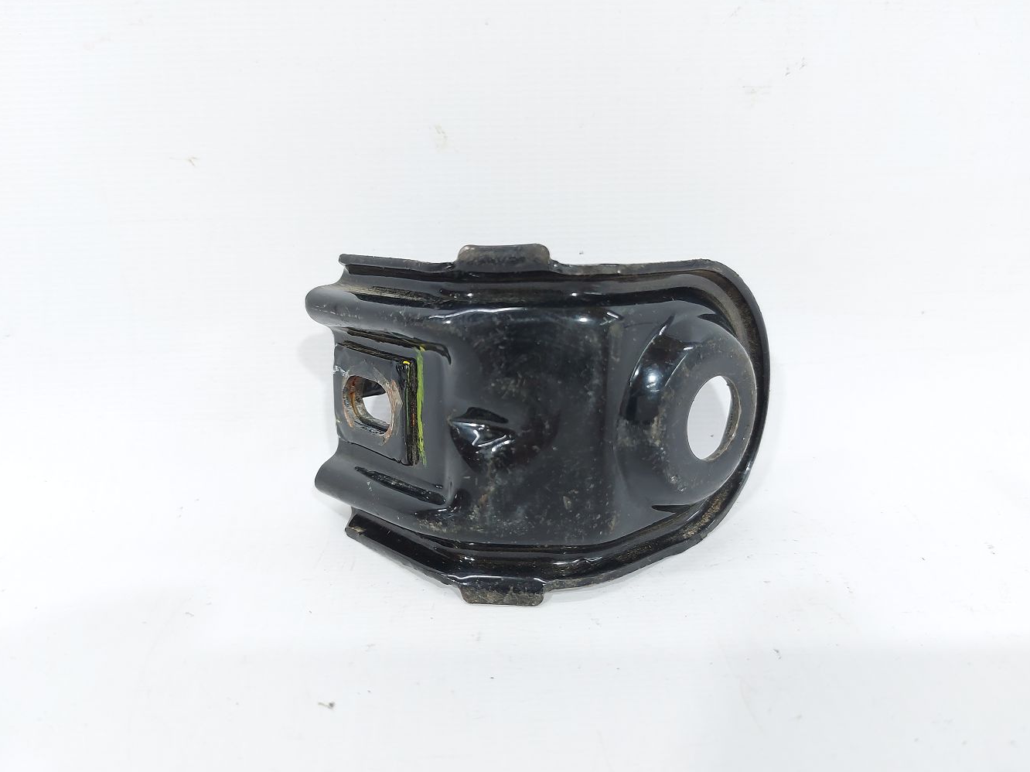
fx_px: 744
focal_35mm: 25
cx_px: 508
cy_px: 395
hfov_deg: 69.4
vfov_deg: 54.8
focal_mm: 5.23
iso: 80
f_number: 1.8
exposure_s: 1/50
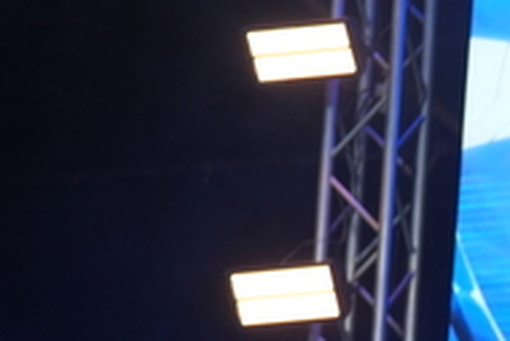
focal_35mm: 230
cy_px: 556
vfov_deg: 5.9
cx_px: 1039
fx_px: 3261
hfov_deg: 8.5
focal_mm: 50
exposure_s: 1/250
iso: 400
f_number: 1.4
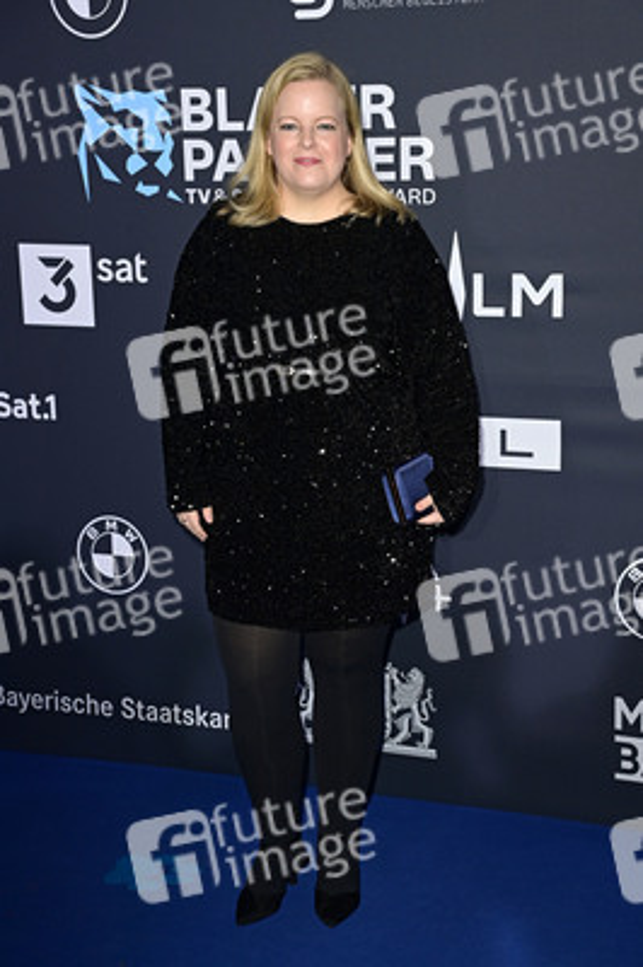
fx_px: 1664
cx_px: 322
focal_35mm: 62
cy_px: 484
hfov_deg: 21.9
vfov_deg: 32.4
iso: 1000
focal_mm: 62
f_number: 5.6
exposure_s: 1/250
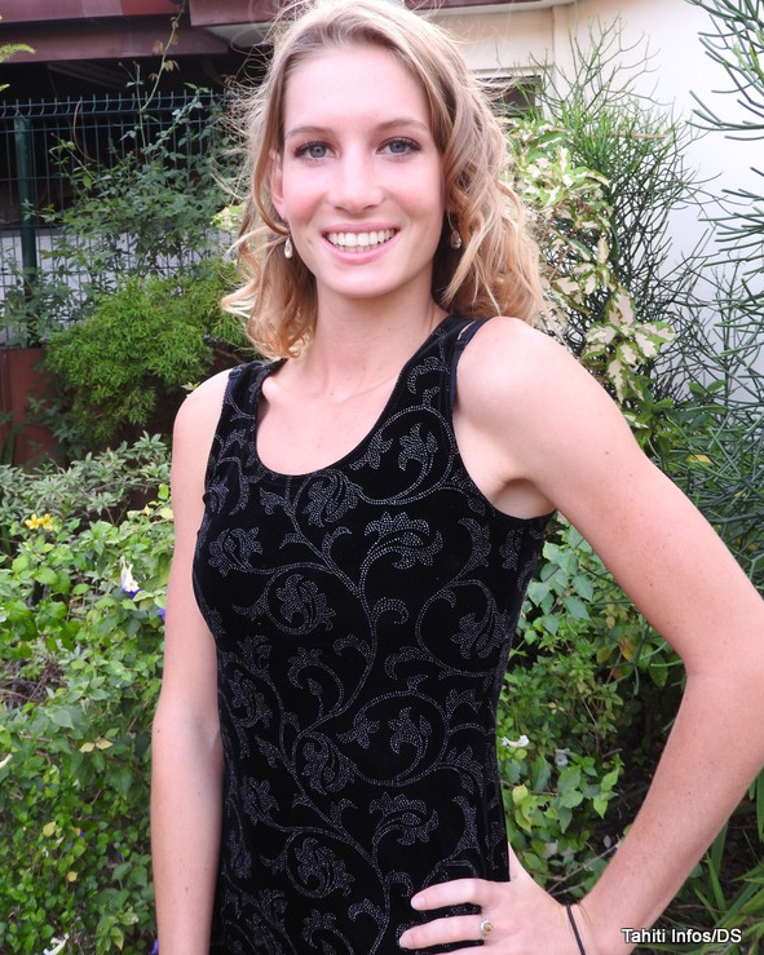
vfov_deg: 49.1
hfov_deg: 40.1
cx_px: 381
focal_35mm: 37
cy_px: 451
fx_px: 1046
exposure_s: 1/30
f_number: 3.8
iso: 100
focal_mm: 6.3
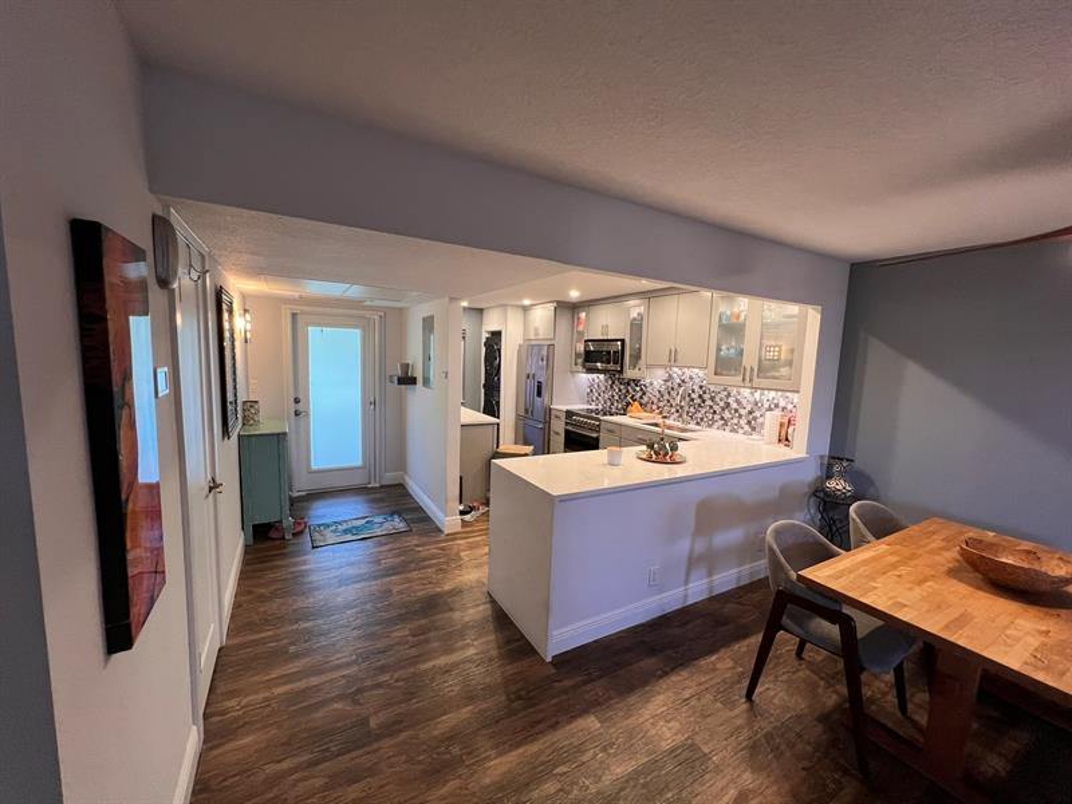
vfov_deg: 89.9
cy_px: 402
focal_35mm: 13
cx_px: 536
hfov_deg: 106.2
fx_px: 403
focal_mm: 1.57
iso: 200
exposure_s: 1/60
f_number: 1.8
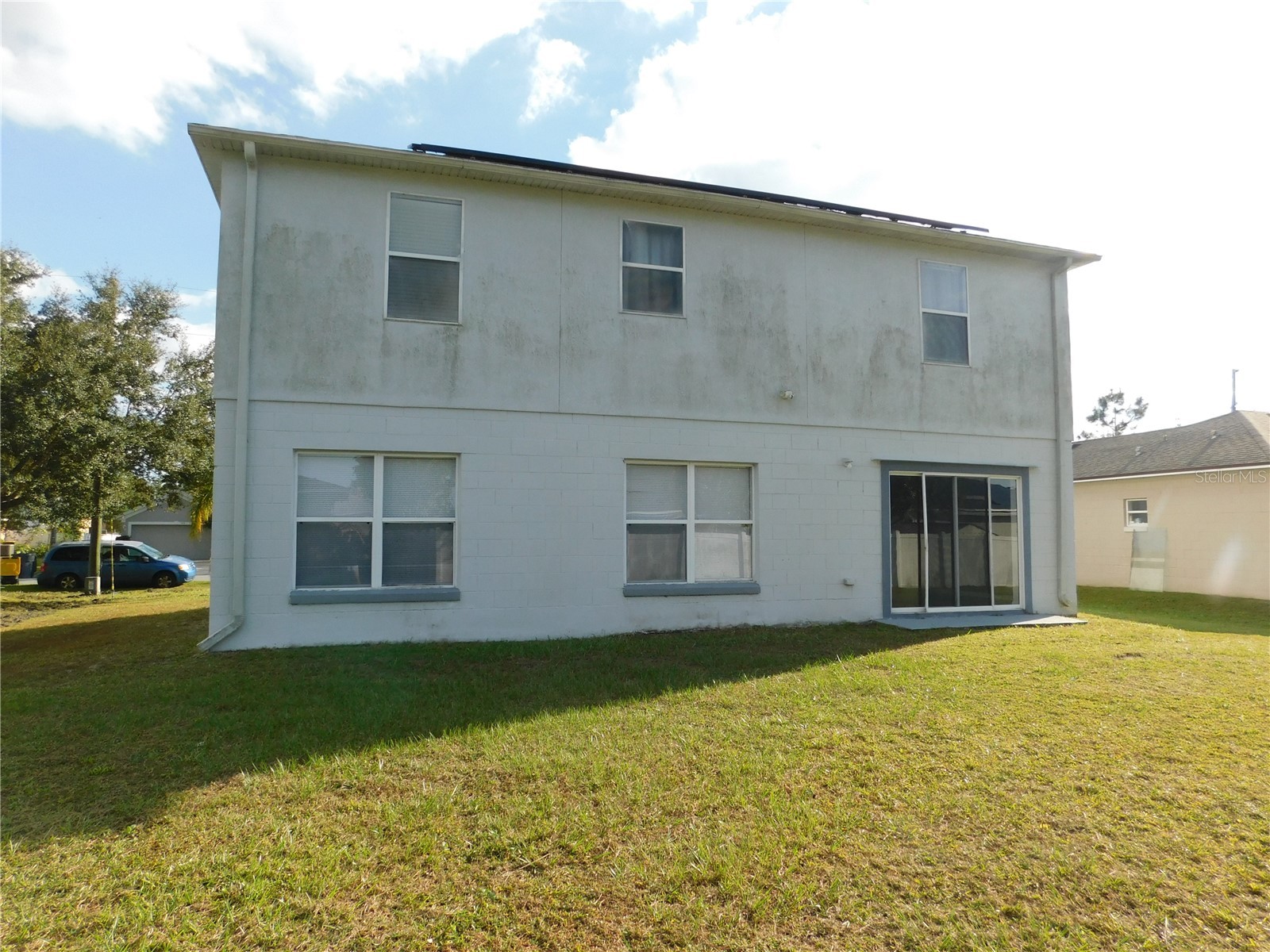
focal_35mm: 23
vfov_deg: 58.9
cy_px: 476
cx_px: 635
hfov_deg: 73.9
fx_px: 844
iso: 125
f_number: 3
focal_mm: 4
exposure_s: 1/1000
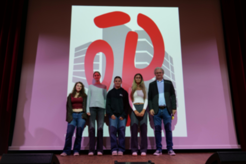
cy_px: 82
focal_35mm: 31
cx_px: 123
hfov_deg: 60.3
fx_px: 212
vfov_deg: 42.3
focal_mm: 31
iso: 400
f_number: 4.2
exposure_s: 1/25
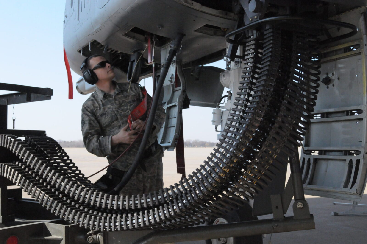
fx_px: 397
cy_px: 122
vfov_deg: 34.1
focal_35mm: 39
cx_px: 184
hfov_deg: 49.6
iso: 3200
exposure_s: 1/6400
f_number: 8
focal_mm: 26
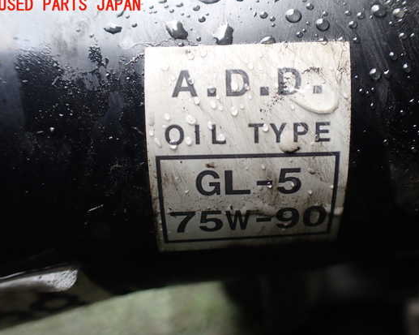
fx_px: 421
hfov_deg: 52.7
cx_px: 237
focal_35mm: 34
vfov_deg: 43.3
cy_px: 178
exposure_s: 1/125
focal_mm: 5.4
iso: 160
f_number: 2.3
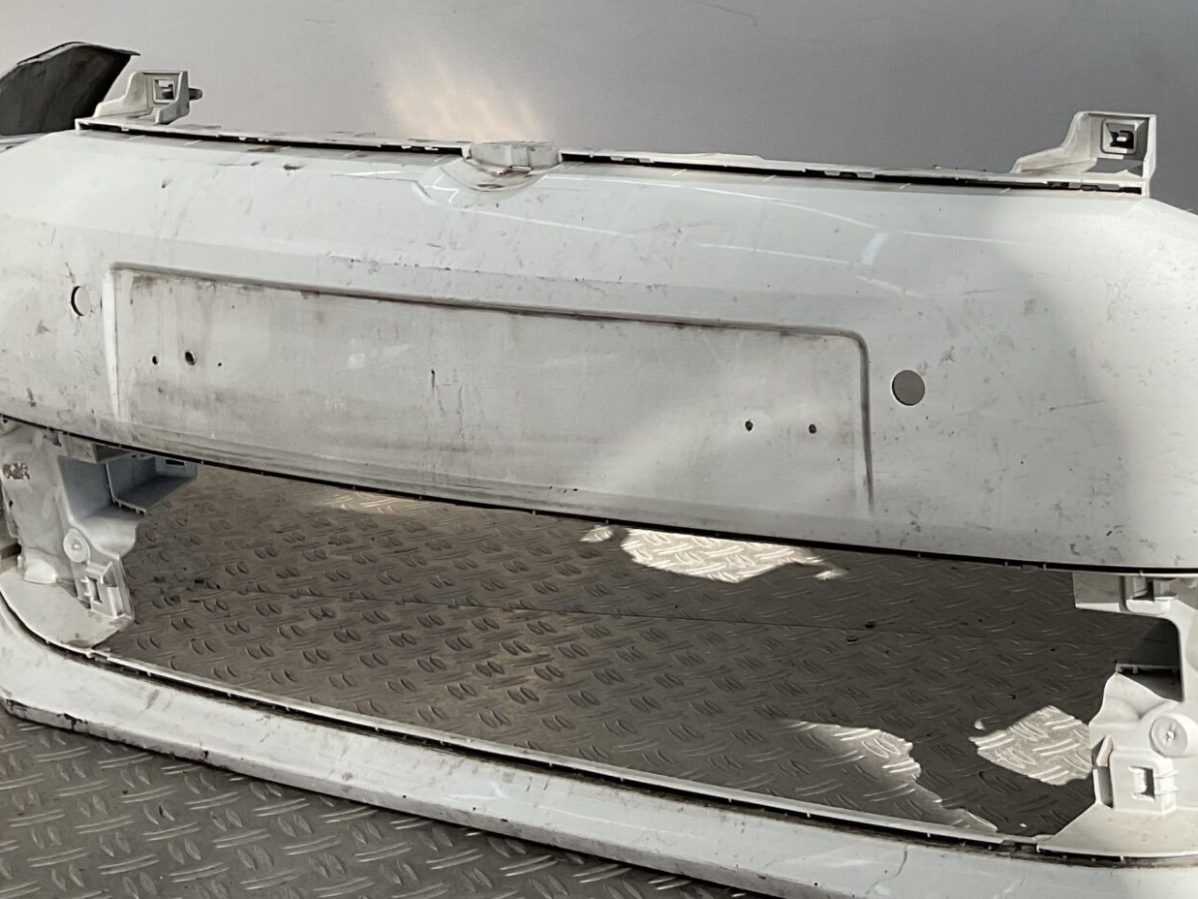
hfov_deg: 30.9
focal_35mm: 60
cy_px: 157
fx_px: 2077
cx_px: 1052
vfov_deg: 24.0
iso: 16
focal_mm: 3
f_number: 1.8
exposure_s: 1/816
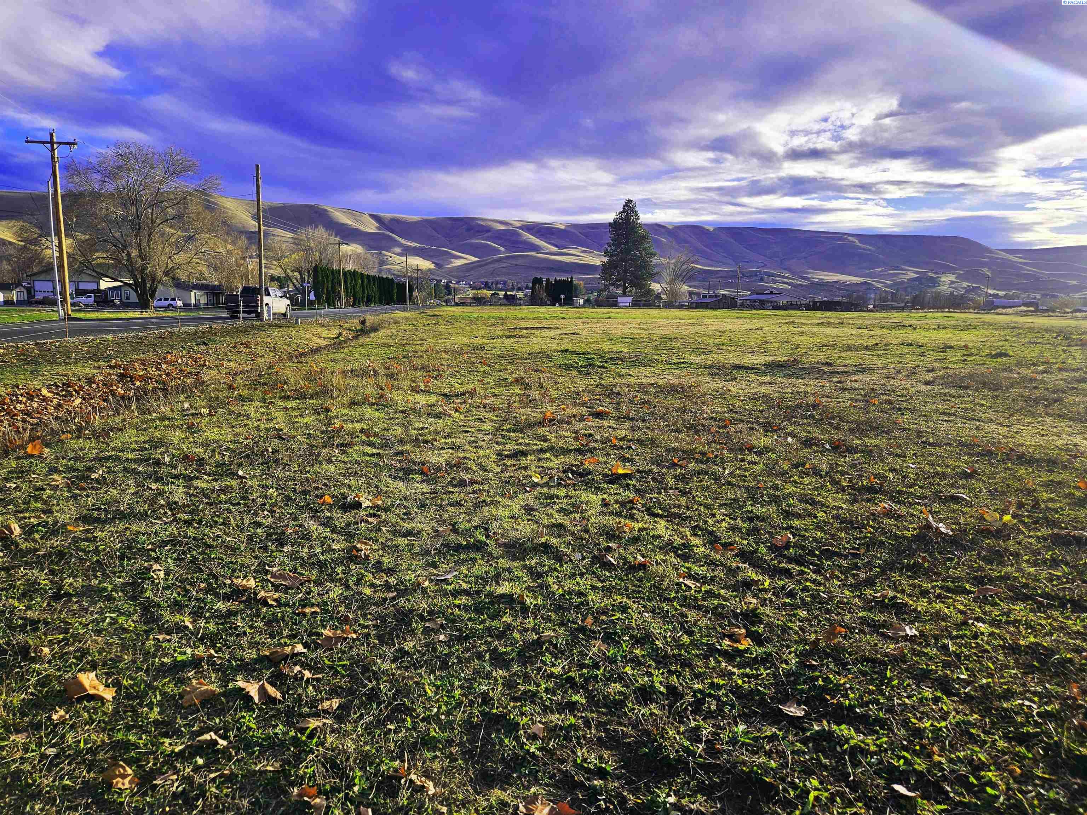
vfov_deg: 58.9
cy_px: 408
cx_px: 544
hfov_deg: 73.9
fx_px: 722
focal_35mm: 23
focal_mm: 5.4
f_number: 1.8
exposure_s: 1/1212
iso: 25
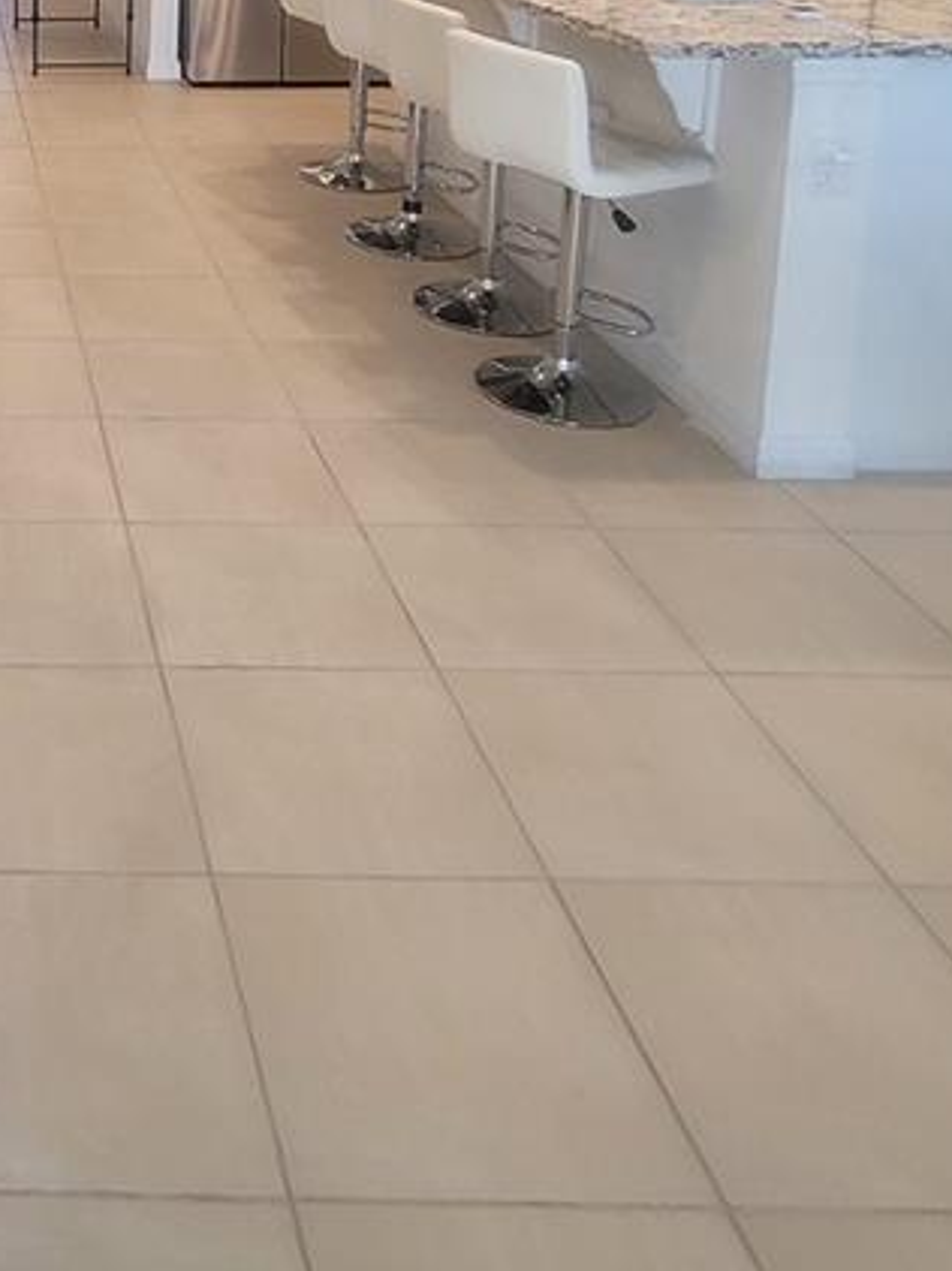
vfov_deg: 43.1
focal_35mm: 37
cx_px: -108
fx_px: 1358
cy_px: -3
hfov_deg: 33.4
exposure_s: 1/60
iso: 160
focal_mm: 2.2
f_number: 2.2
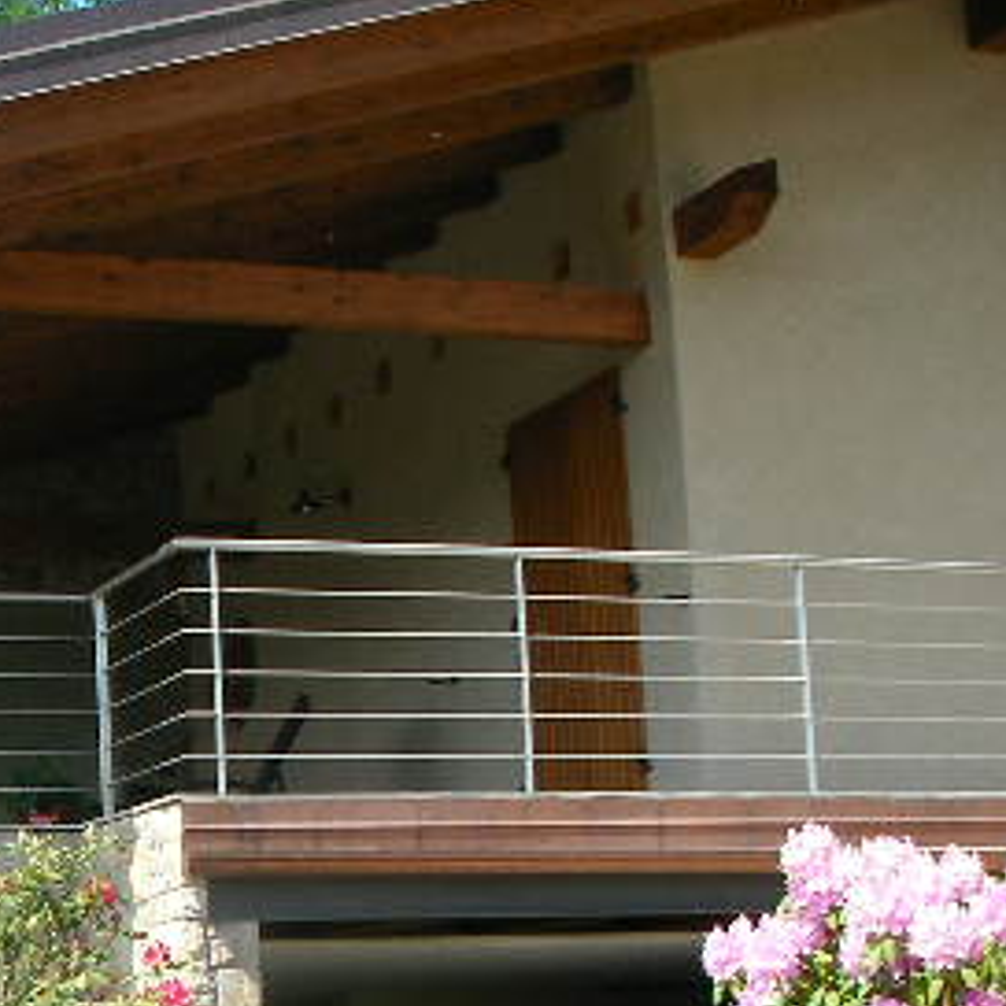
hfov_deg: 20.7
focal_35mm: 79
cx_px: -141
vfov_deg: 21.6
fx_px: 2597
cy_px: 843
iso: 50
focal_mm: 6.3
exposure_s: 1/185
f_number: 4.5
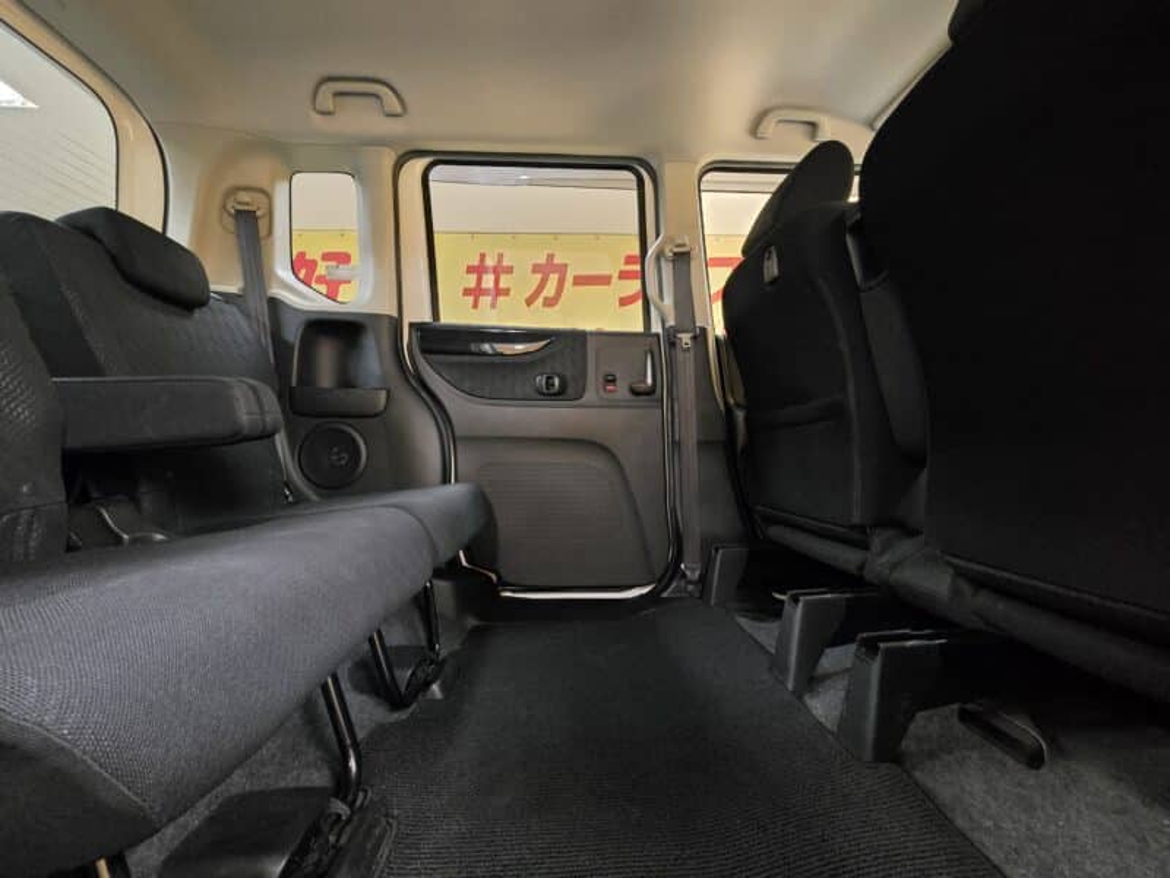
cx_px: 585
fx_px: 439
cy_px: 439
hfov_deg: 106.2
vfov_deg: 89.9
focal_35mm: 13
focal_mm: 2.2
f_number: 2.2
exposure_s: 1/25
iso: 2000
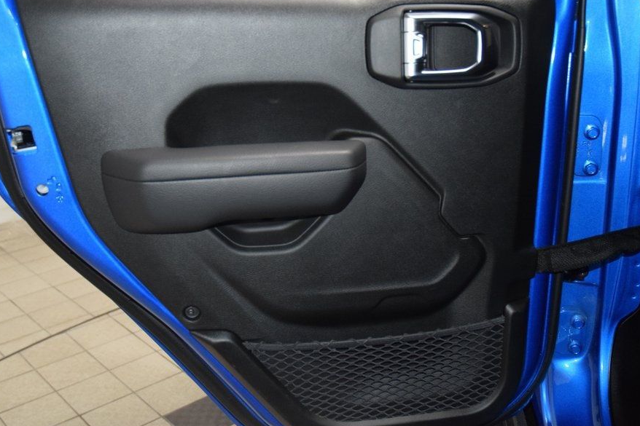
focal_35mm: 42
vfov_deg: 31.9
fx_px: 746
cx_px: 340
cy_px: 203
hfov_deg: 46.4
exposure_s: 1/125
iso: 2200
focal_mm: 24
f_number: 3.8
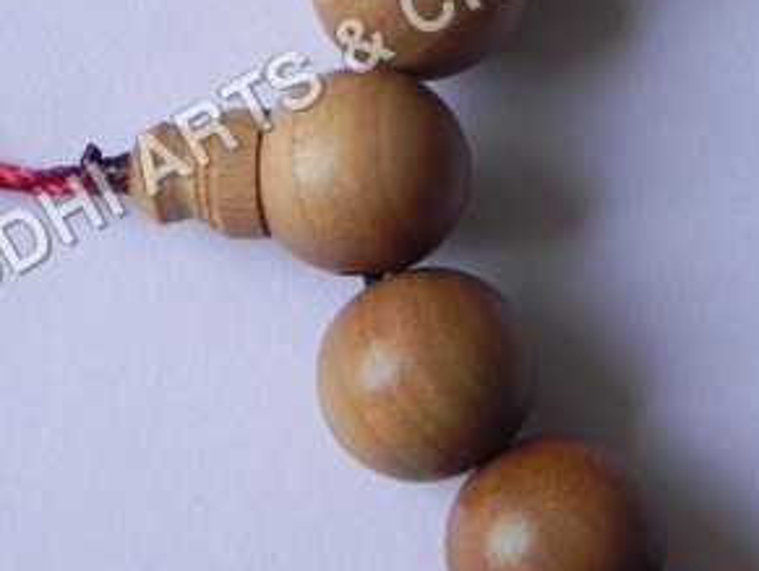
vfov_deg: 5.4
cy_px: 166
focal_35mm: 278
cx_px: 151
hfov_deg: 7.1
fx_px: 6103
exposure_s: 1/100
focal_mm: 28.8
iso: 160
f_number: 4.5
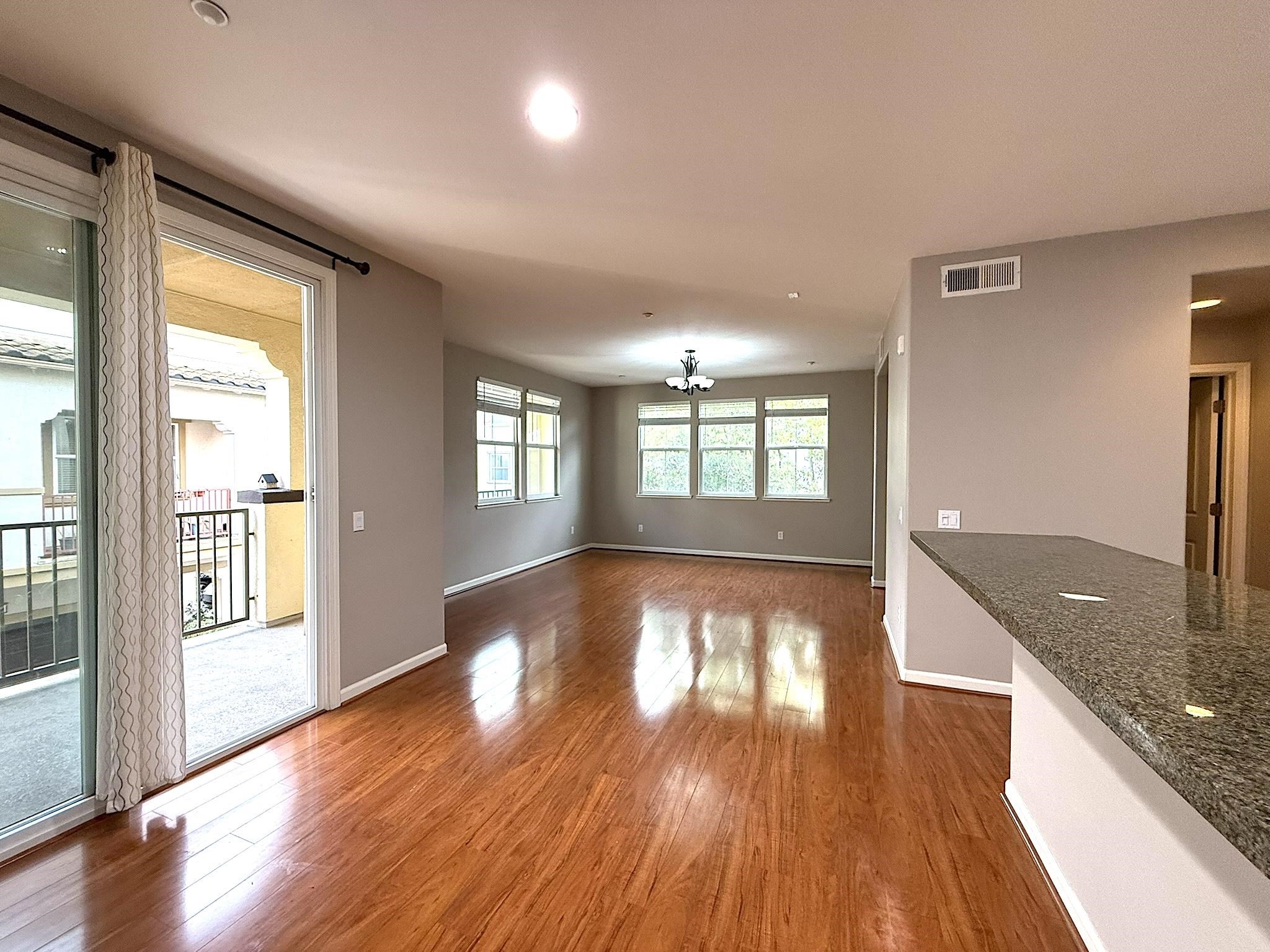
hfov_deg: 102.1
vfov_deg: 85.7
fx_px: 514
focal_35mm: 14
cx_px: 635
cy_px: 476
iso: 250
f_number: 2.2
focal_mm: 2.22
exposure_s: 1/120
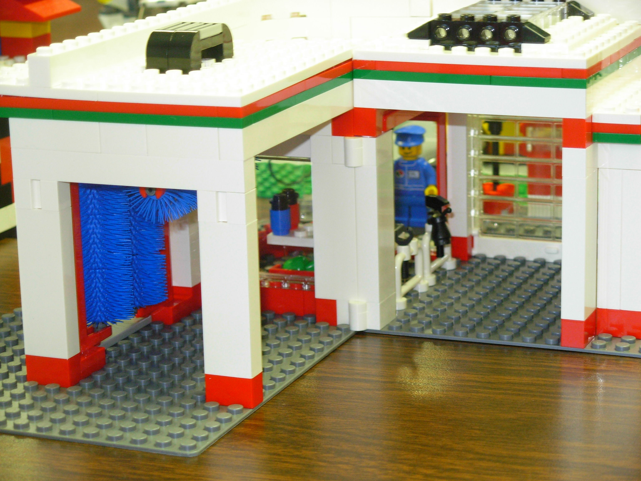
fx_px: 1926
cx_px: 320
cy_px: 240
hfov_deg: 18.9
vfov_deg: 14.2
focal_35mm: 104
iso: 200
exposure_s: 1/11.3
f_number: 4
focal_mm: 17.2
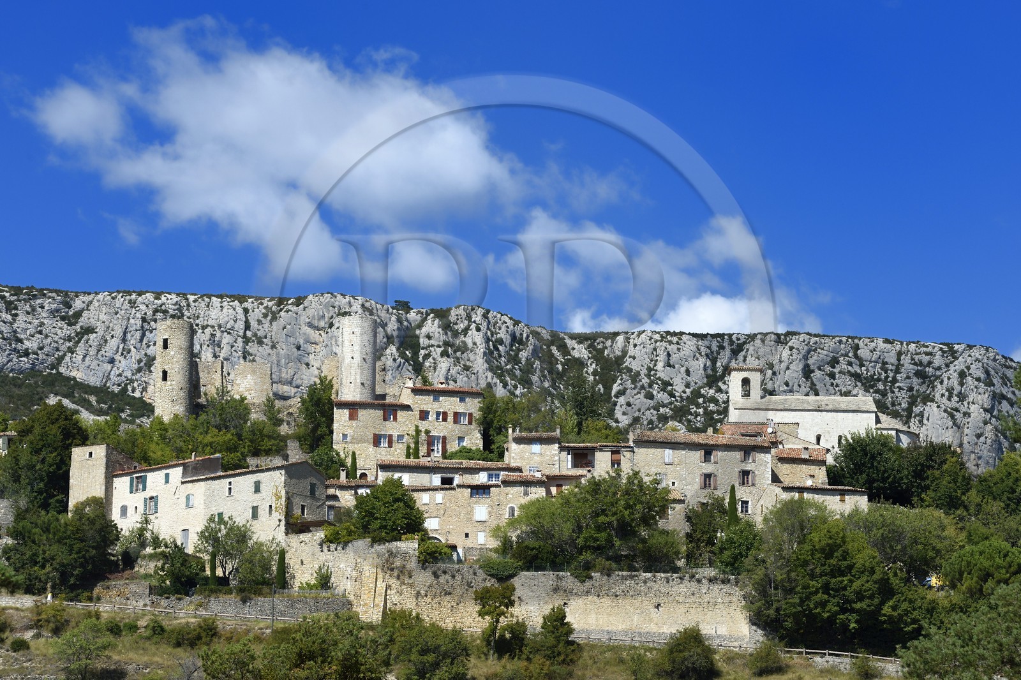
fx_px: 3969
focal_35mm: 140
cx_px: 510
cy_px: 340
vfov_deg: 9.8
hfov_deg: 14.7
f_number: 11
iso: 200
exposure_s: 1/320
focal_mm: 140
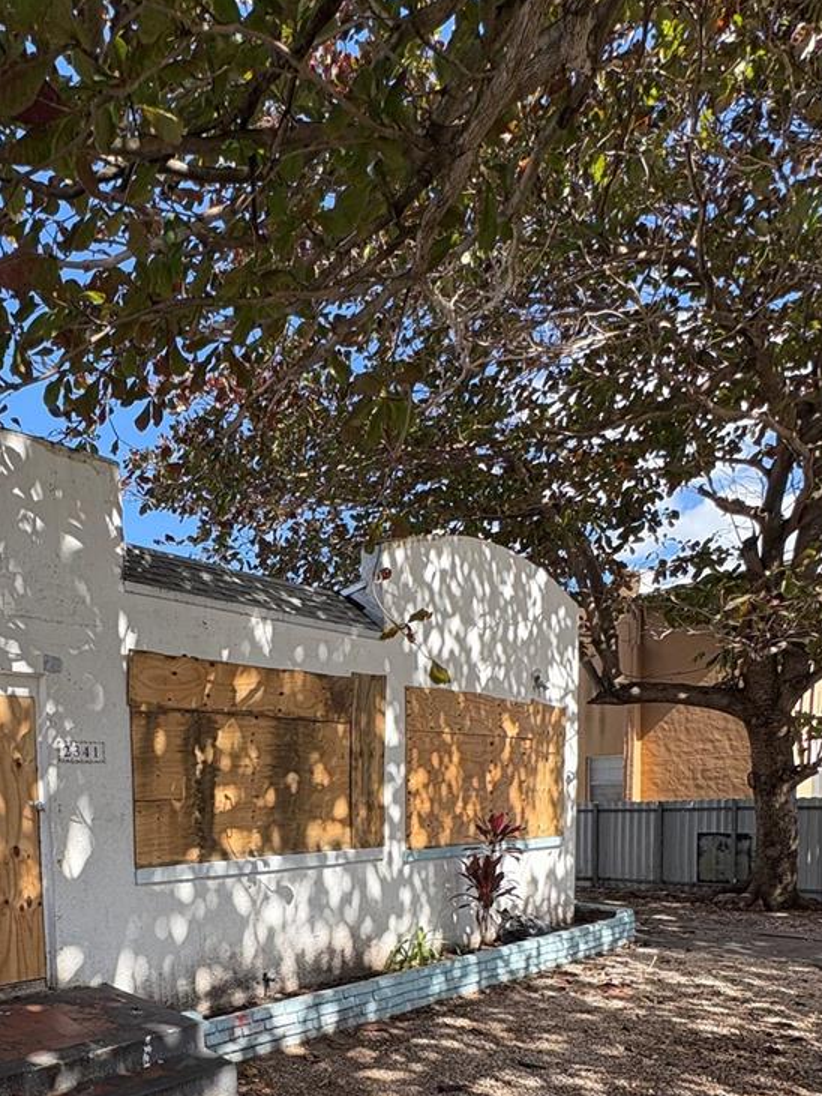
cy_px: 848
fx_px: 728
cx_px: 218
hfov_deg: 56.4
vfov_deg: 68.1
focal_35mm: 23
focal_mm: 2.22
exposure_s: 1/492
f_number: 2.2
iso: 40
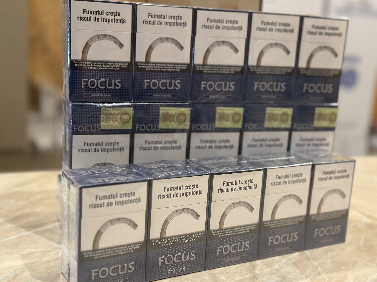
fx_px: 523
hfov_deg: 39.7
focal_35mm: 48
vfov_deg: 30.3
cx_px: 188
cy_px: 141
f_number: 1.78
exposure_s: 1/50
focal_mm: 6.86
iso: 250
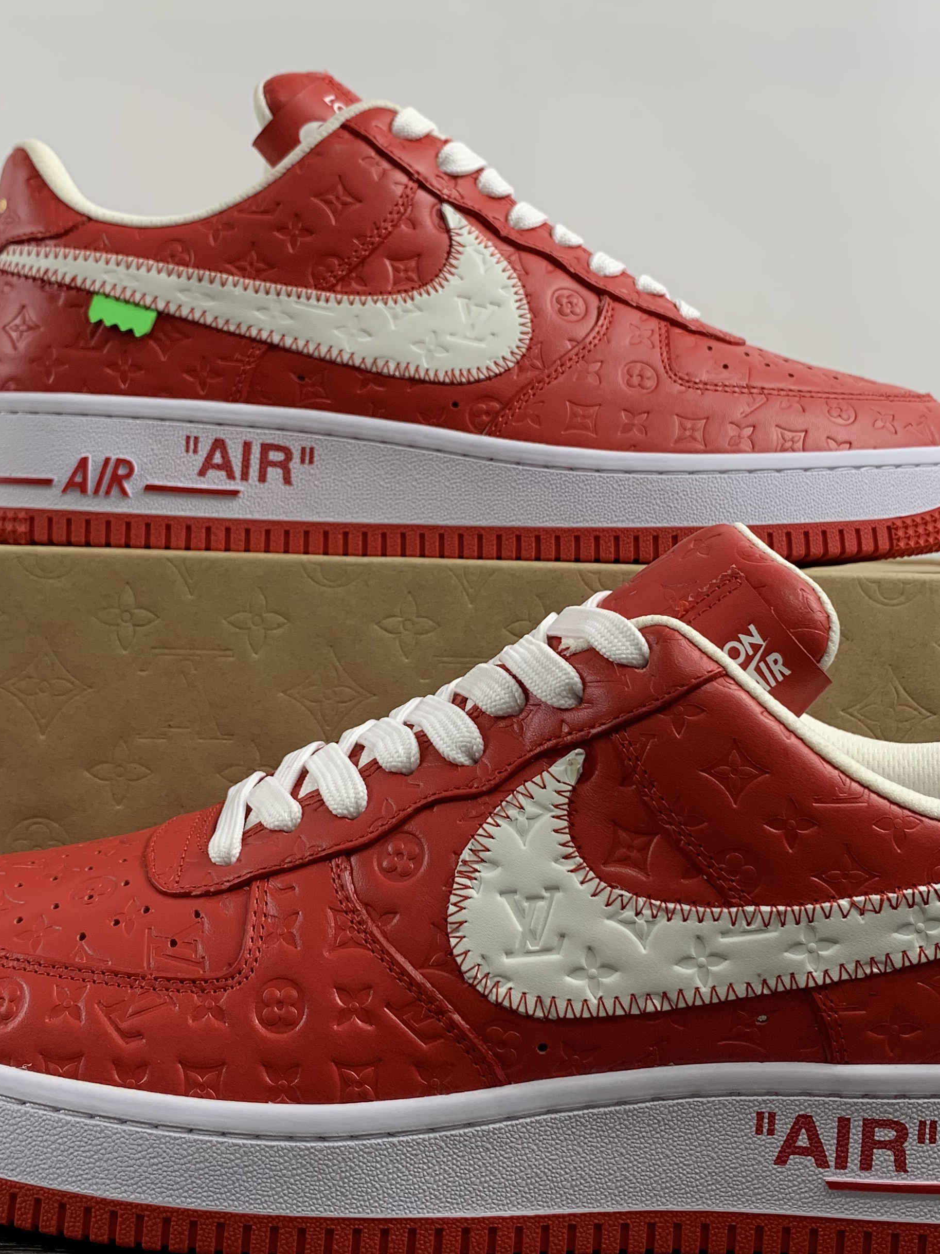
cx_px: 465
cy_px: 571
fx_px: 1557
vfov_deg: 43.8
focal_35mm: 43
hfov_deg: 33.6
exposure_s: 1/121
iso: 40
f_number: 1.8
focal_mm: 4.25
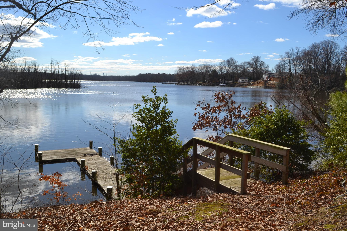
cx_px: 174
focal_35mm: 33
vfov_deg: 40.0
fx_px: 318
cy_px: 116
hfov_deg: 57.2
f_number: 10
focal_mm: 22
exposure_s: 1/200
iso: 100
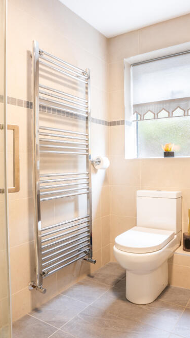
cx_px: 125
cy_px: 169
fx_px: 233
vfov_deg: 71.9
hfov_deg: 43.8
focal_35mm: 26
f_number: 11
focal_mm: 16
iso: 200
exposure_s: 1/1.67
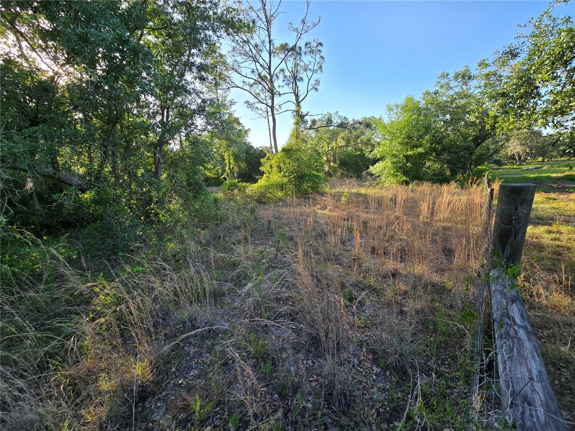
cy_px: 216
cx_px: 288
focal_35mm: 13
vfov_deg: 89.9
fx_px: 216
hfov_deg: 106.2
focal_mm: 2.2
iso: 50
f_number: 2.2
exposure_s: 1/574
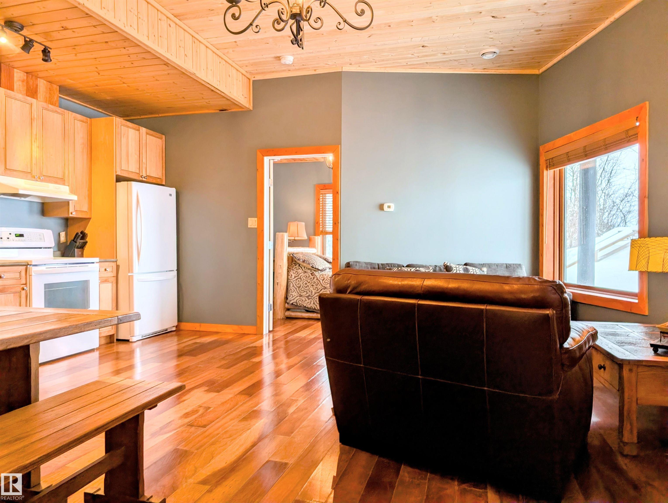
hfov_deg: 71.5
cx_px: 334
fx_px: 464
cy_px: 252
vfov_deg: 56.9
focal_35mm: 24
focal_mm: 6.9
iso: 22
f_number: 1.68
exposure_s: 1/134
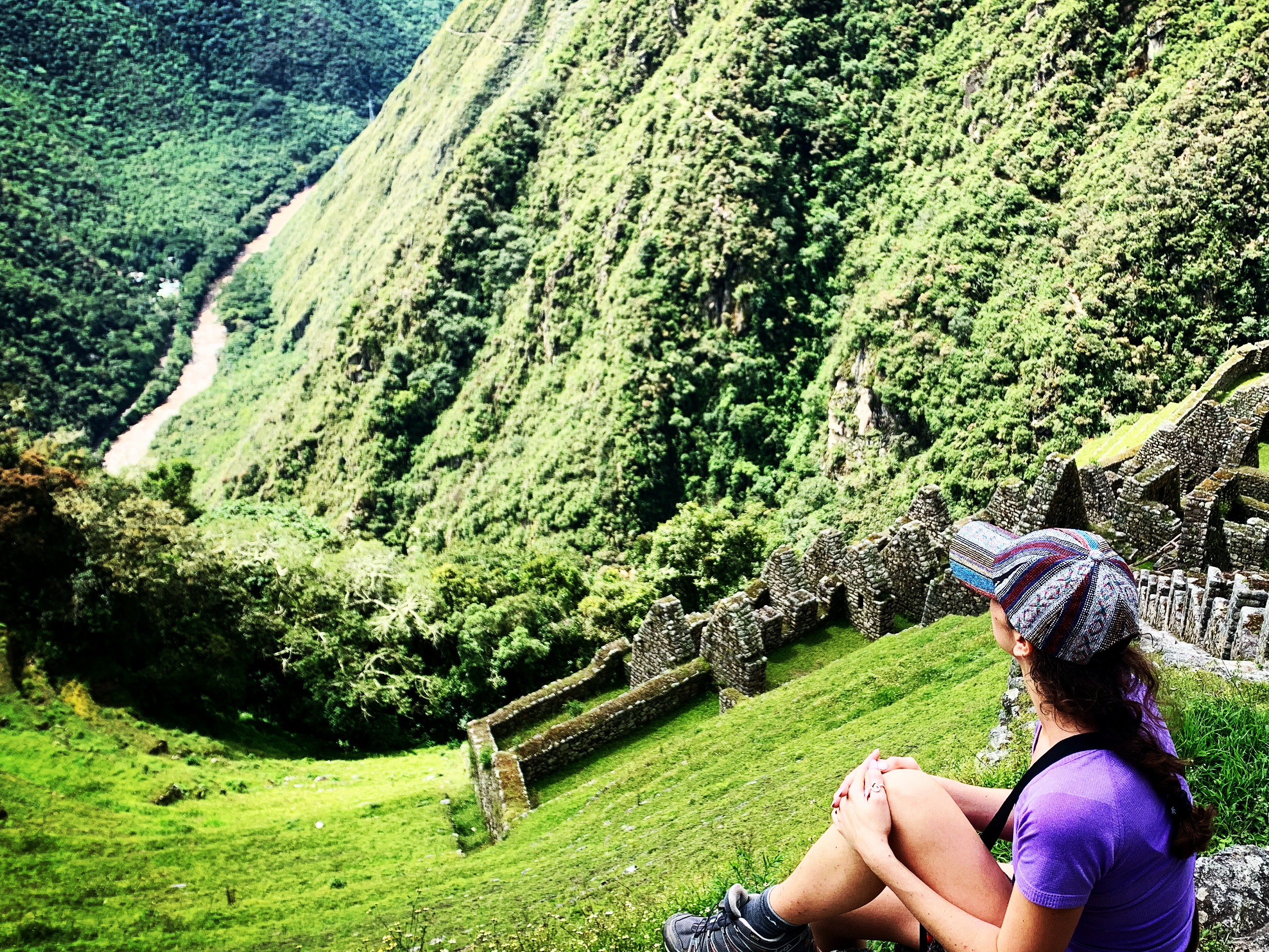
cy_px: 500
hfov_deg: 49.6
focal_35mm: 37
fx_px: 1356
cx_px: 805
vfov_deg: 38.7
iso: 25
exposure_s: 1/696
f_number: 1.8
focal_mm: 4.25
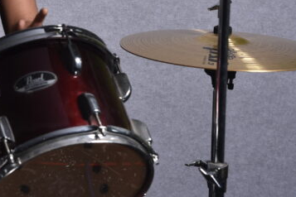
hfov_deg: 10.0
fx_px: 1653
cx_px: -104
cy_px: -10
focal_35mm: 201
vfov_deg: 6.8
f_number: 6.3
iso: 100
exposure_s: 1/125
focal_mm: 70
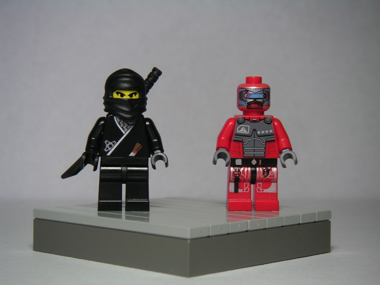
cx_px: 190
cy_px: 142
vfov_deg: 18.7
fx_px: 867
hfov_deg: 24.7
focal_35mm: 79
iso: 64
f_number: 3.2
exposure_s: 1/90
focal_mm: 12.2
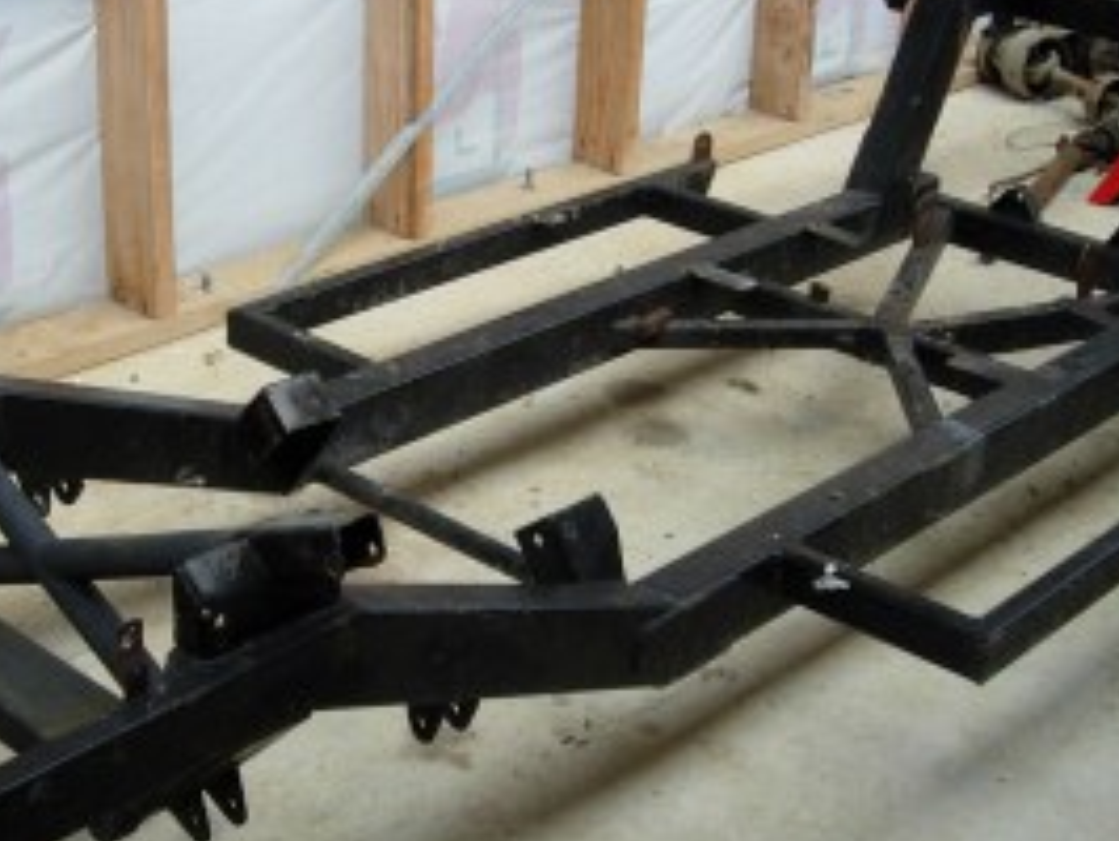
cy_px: 446
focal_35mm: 64
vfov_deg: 23.0
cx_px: 450
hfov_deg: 30.2
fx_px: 2071
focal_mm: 7.8
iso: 79
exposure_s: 1/197
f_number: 2.8
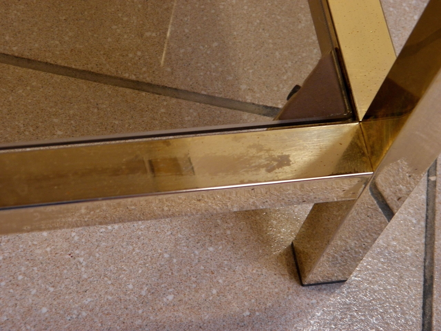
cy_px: 166
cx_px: 220
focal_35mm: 80
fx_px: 1019
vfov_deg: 18.4
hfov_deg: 24.4
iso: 200
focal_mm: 14.3
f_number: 4.4
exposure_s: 1/20
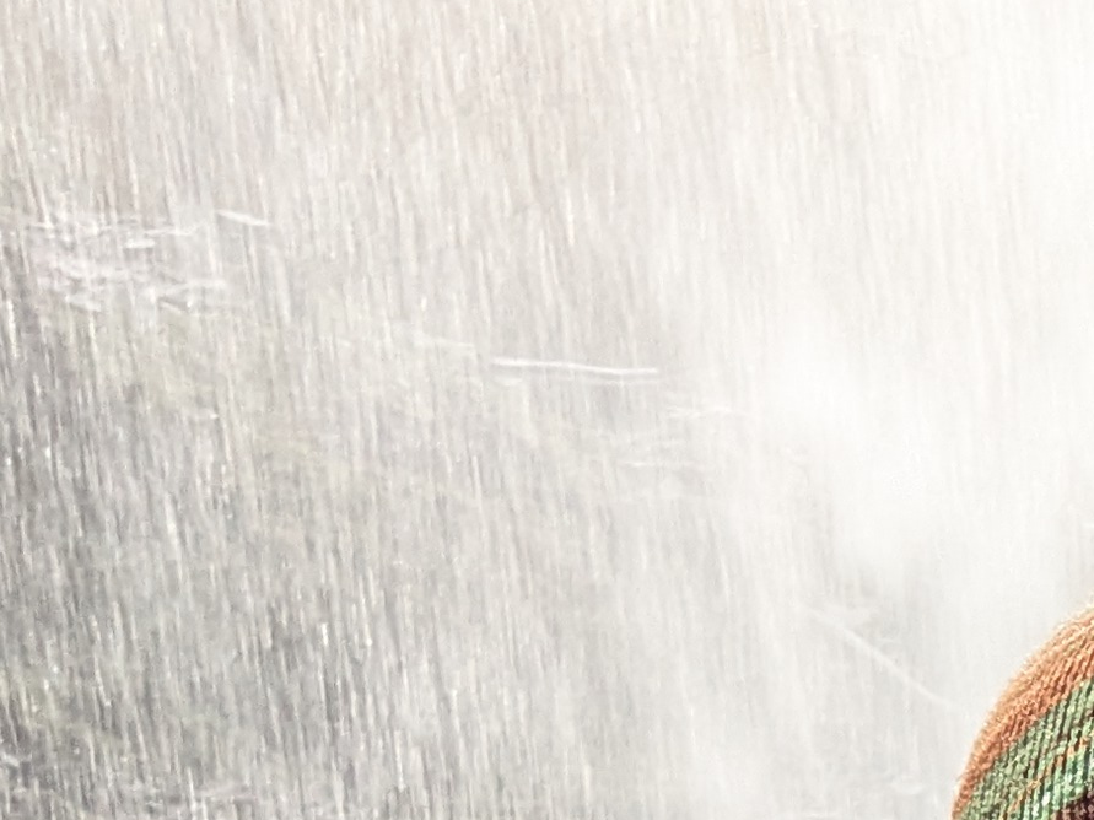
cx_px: 1885
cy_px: 1256
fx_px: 3002
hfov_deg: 17.4
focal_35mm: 95
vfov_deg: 14.4
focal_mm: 2.74
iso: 47
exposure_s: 1/100
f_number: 2.2
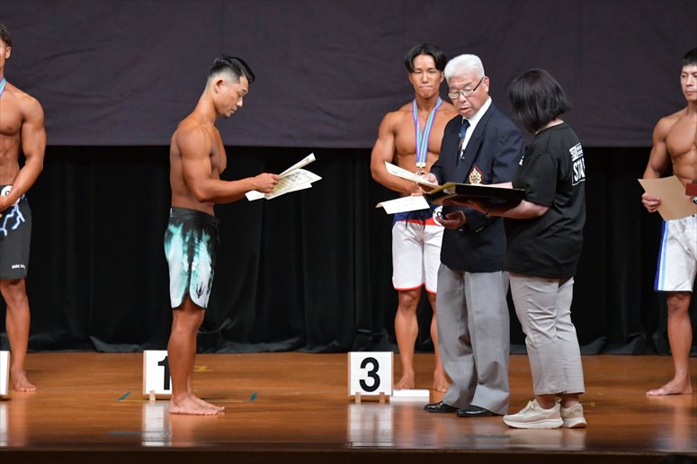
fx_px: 4935
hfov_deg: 8.1
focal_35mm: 255
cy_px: 232
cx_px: 348
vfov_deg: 5.4
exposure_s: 1/400
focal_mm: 170
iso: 5000
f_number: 5.6
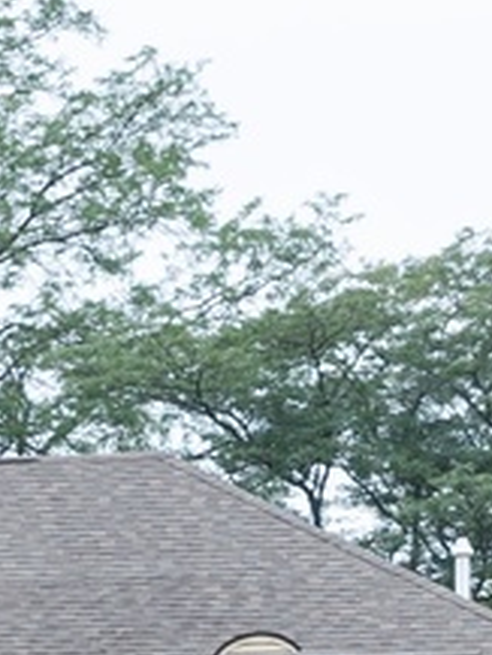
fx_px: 5983
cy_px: 954
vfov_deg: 6.2
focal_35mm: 316
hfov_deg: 4.7
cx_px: -237
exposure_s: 1/125
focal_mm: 44
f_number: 8
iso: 200
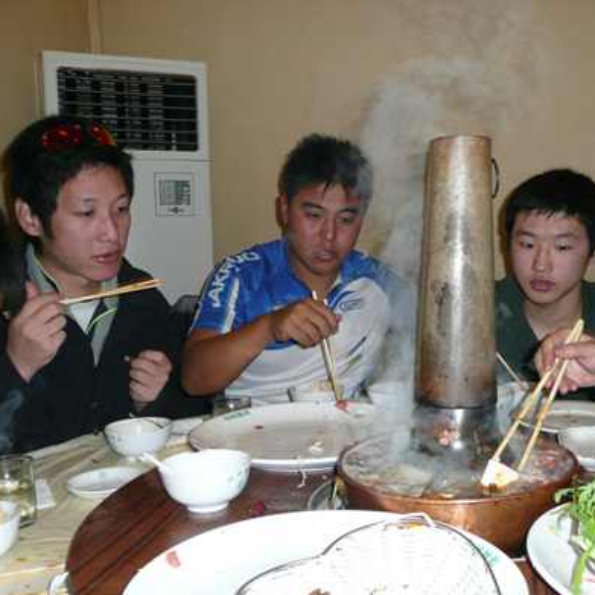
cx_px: 355
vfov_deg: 43.7
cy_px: 341
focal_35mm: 38
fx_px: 739
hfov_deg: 43.7
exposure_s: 1/30
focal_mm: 4.6
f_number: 3.3
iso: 125
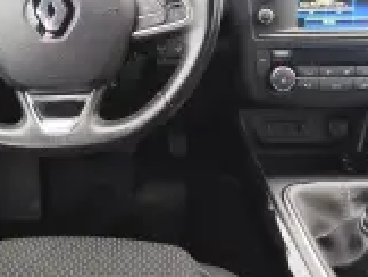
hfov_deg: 36.7
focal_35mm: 51
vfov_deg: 28.3
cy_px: 77
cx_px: 102
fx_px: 543
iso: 125
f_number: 1.65
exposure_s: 1/50
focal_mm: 6.14
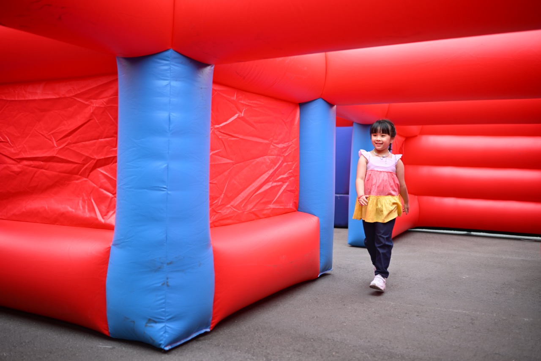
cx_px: 270
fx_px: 526
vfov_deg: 37.8
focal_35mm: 35
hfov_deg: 54.4
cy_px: 180
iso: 64
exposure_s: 1/640
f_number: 1.8
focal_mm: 35
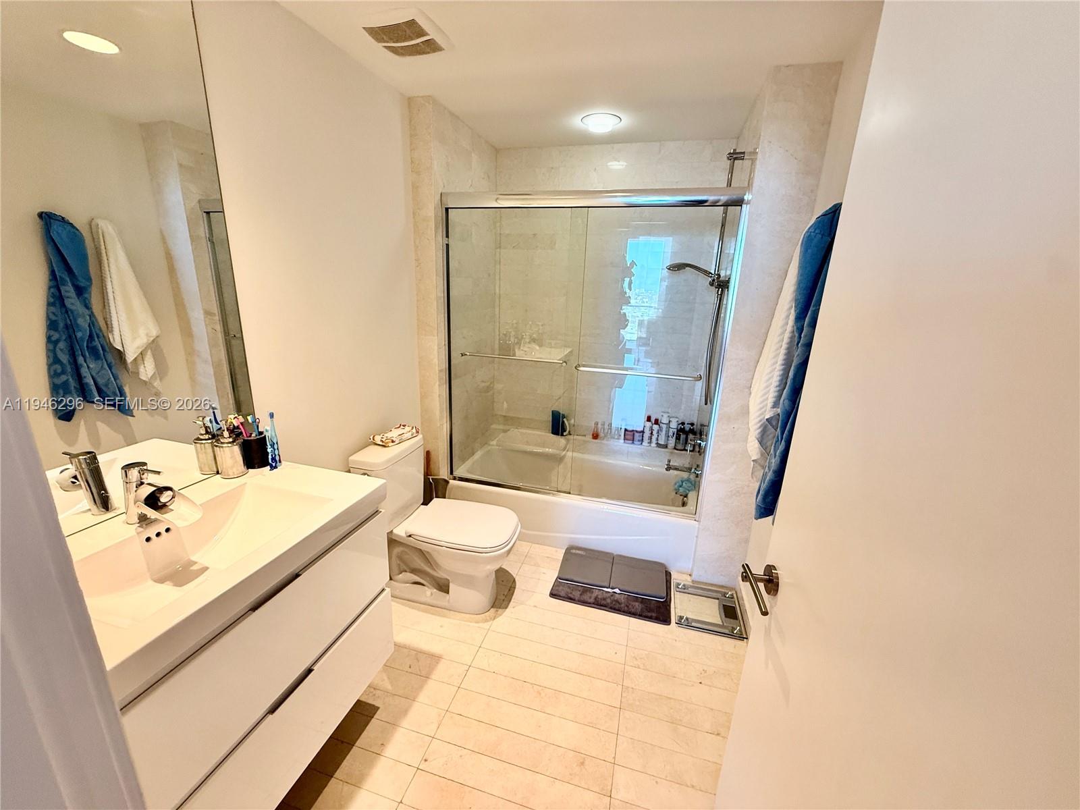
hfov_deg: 102.1
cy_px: 405
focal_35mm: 14
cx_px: 540
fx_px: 437
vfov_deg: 85.7
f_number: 2.2
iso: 160
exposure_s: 1/120
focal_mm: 2.22
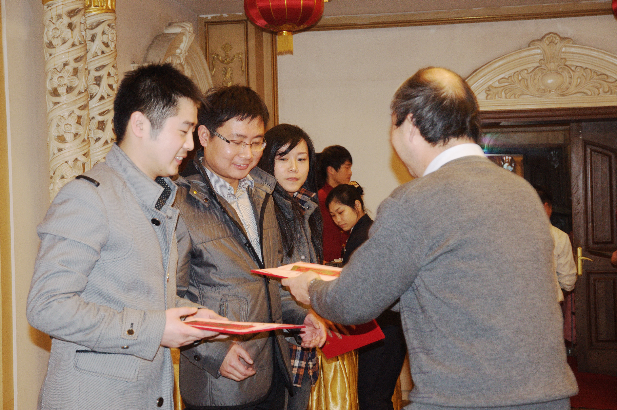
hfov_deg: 31.9
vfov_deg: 21.5
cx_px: 308
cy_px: 205
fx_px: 1078
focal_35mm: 63
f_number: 4.8
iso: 800
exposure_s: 1/60
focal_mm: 42
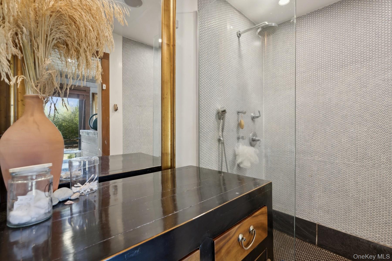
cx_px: 196
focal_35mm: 16
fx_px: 180
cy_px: 130
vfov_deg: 72.1
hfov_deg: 95.0
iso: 800
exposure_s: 1/13
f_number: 8
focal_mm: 16.5
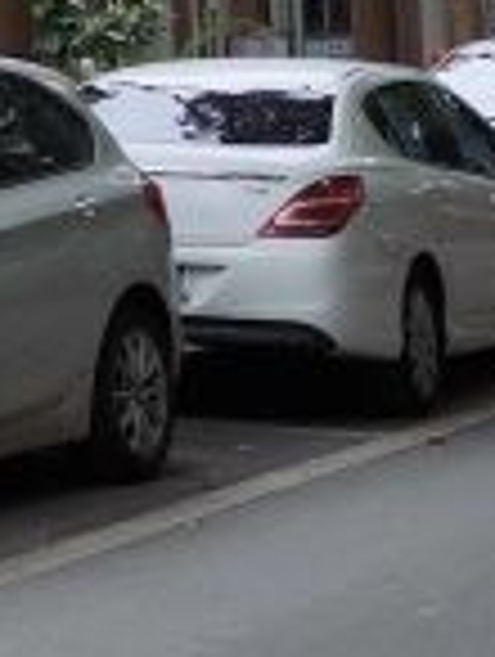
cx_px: -842
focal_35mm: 142
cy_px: -220
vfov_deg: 13.3
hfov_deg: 9.0
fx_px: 2700
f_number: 1.8
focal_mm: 5.5
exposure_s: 1/291
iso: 50
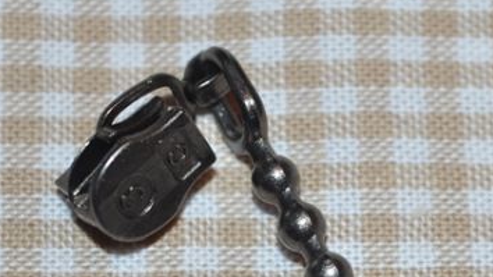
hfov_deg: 11.0
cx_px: 341
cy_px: 239
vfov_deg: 6.2
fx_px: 2551
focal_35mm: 195
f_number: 5.6
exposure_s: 1/60
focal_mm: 55
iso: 200
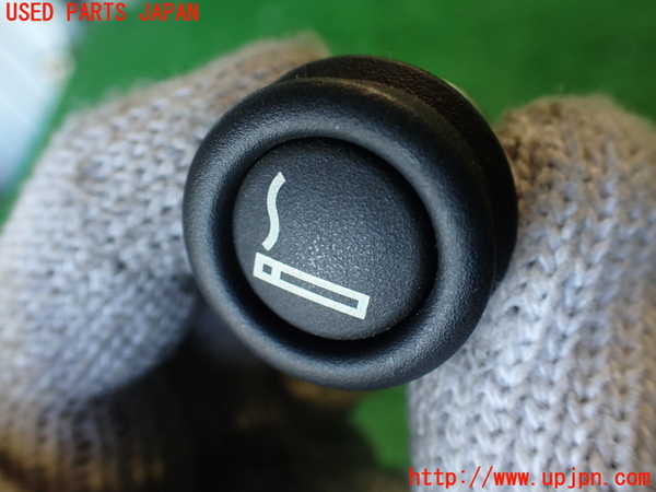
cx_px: 328
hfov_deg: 56.8
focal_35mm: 32
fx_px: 606
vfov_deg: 44.2
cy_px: 246
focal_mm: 5.79
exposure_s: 1/60
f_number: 2.4
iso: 200
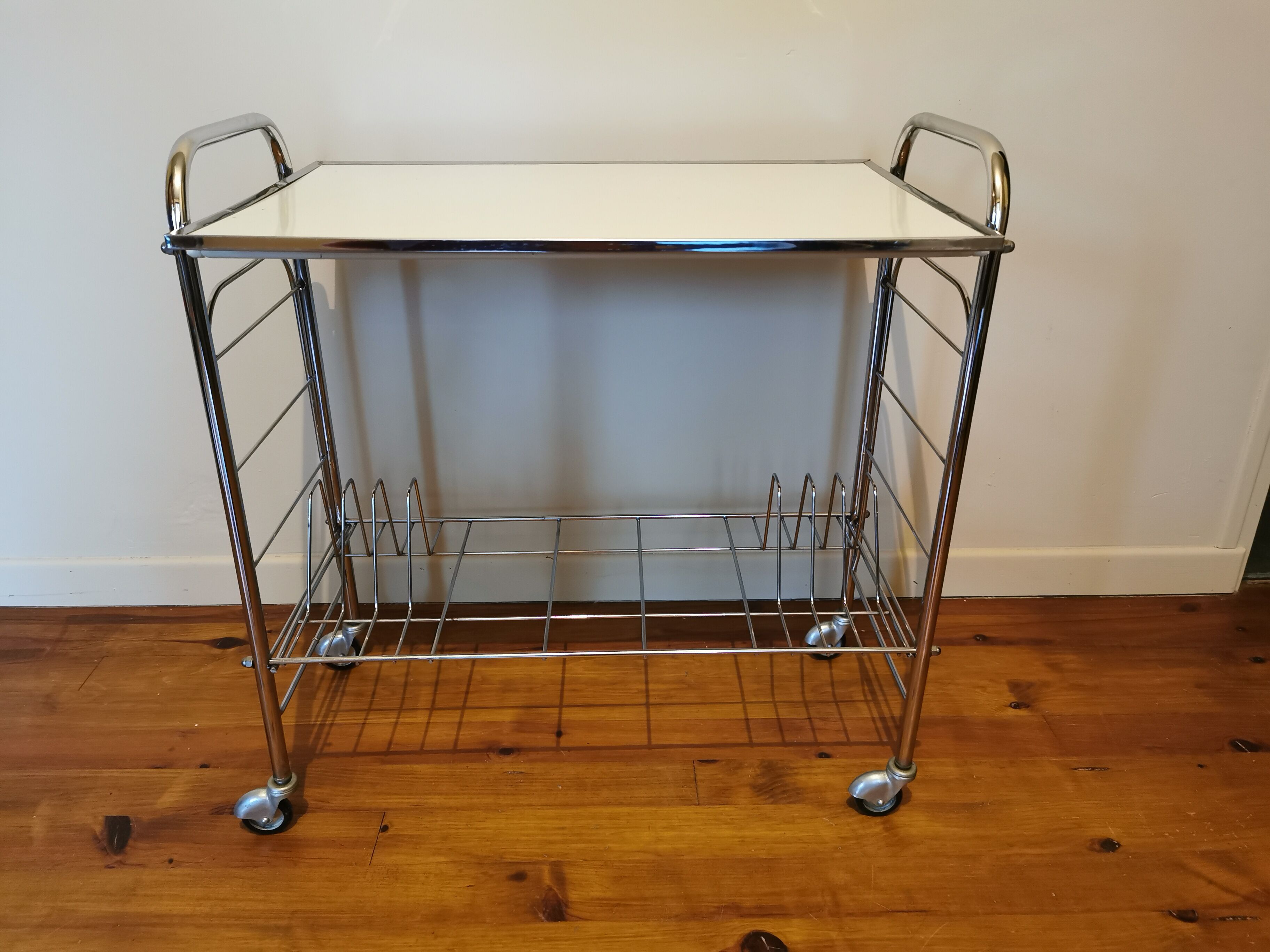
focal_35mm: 27
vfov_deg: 51.4
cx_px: 635
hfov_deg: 65.3
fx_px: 991
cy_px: 476
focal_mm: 5.56
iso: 400
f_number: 1.6
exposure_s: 1/25
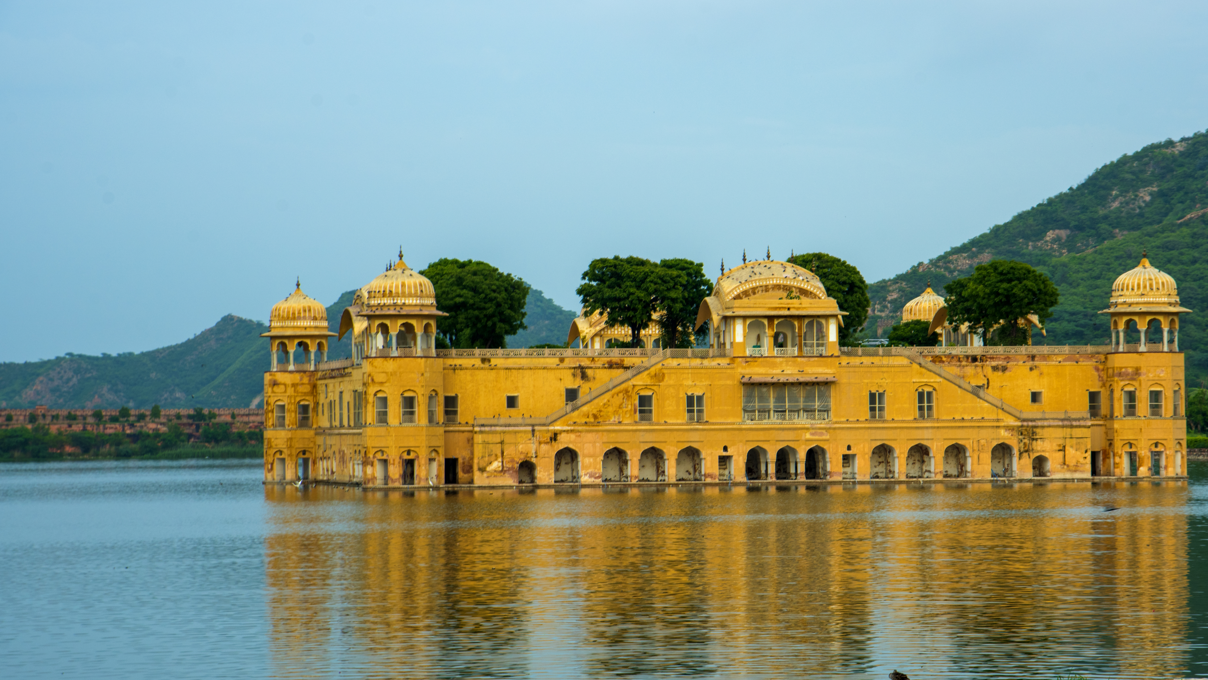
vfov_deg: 9.7
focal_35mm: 125
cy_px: 401
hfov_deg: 17.1
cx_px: 749
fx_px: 4004
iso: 100
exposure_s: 1/40
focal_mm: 92
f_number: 8
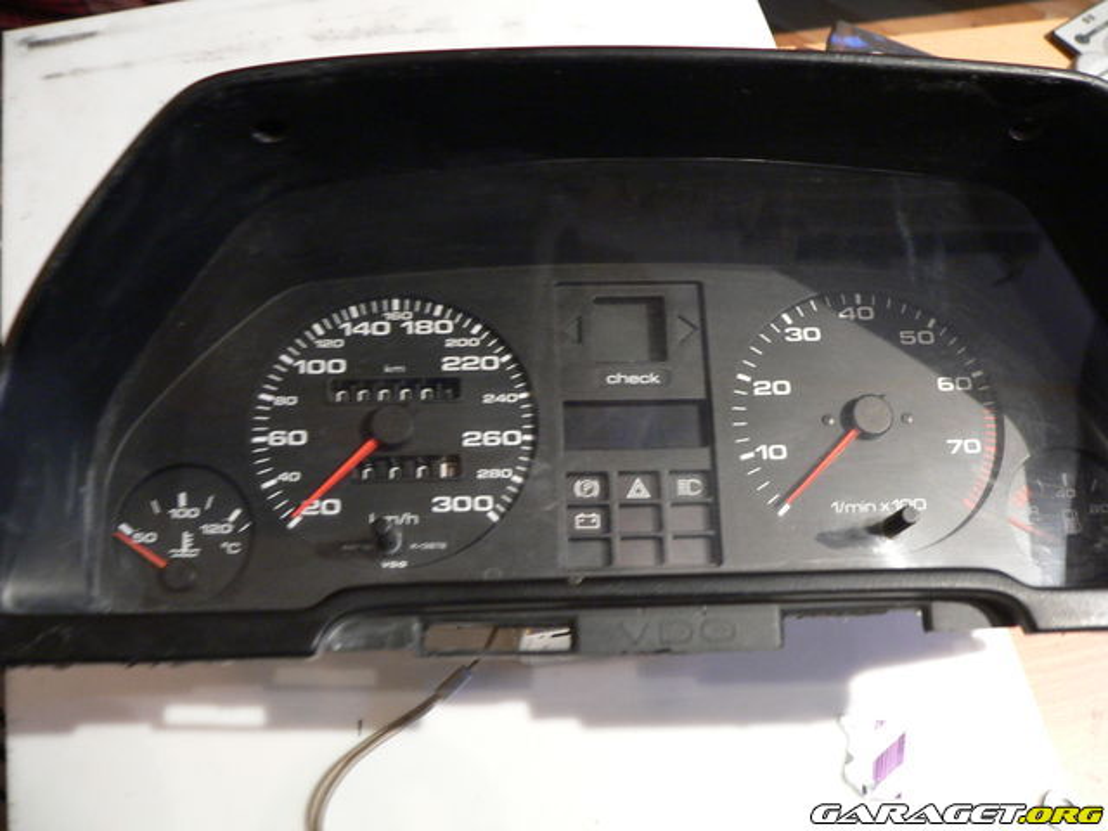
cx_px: 554
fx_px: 1152
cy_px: 416
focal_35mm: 36
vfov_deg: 39.7
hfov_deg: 51.4
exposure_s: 1/4
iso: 200
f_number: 2.8
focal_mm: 6
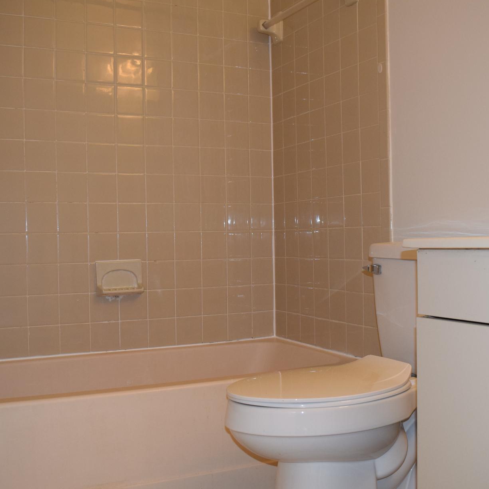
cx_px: 288
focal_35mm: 47
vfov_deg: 36.1
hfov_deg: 36.0
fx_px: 751
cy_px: 256
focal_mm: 22
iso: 800
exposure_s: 1/80
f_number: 4.5
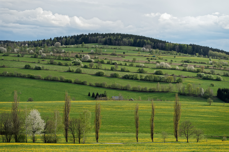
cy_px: 76
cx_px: 114
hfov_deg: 20.4
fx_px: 636
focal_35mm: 100
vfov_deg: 13.7
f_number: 8
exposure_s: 1/160
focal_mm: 100
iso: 200
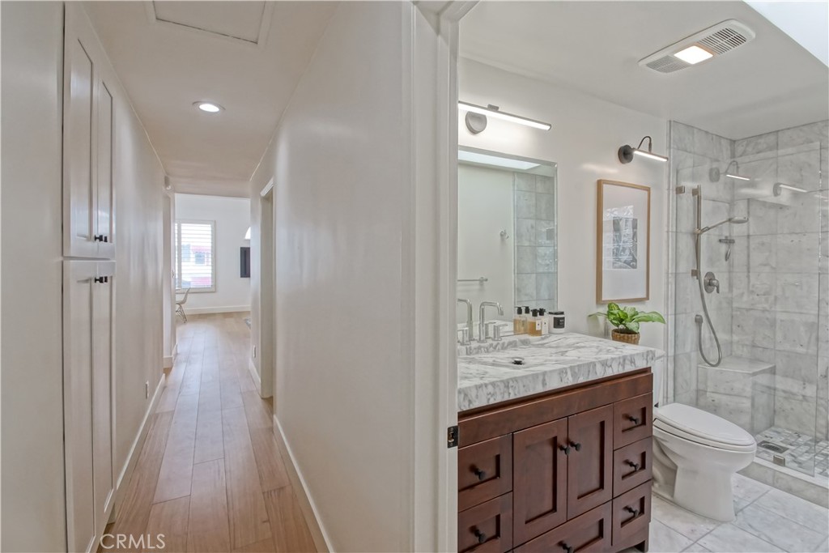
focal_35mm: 15
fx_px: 345
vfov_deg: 77.3
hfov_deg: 100.4
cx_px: 414
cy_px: 276
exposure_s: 1/20
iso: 400
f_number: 8
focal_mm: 10
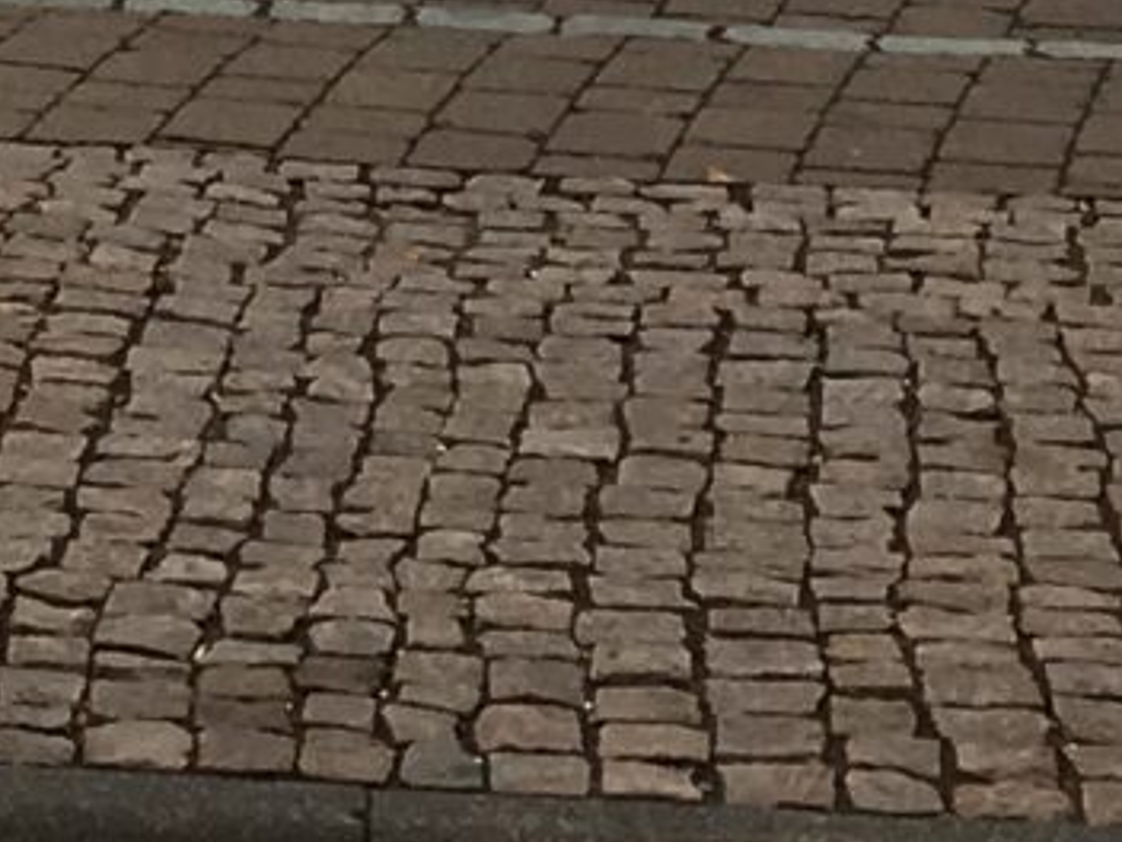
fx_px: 6839
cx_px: -803
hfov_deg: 9.0
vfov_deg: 6.5
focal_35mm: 211
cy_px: -1505
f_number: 2.2
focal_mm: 4.15
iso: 25
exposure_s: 1/487
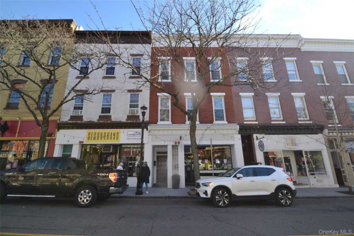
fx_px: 162
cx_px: 177
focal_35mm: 16
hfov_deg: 95.0
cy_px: 118
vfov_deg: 72.1
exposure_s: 1/200
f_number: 5
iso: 100
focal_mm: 11
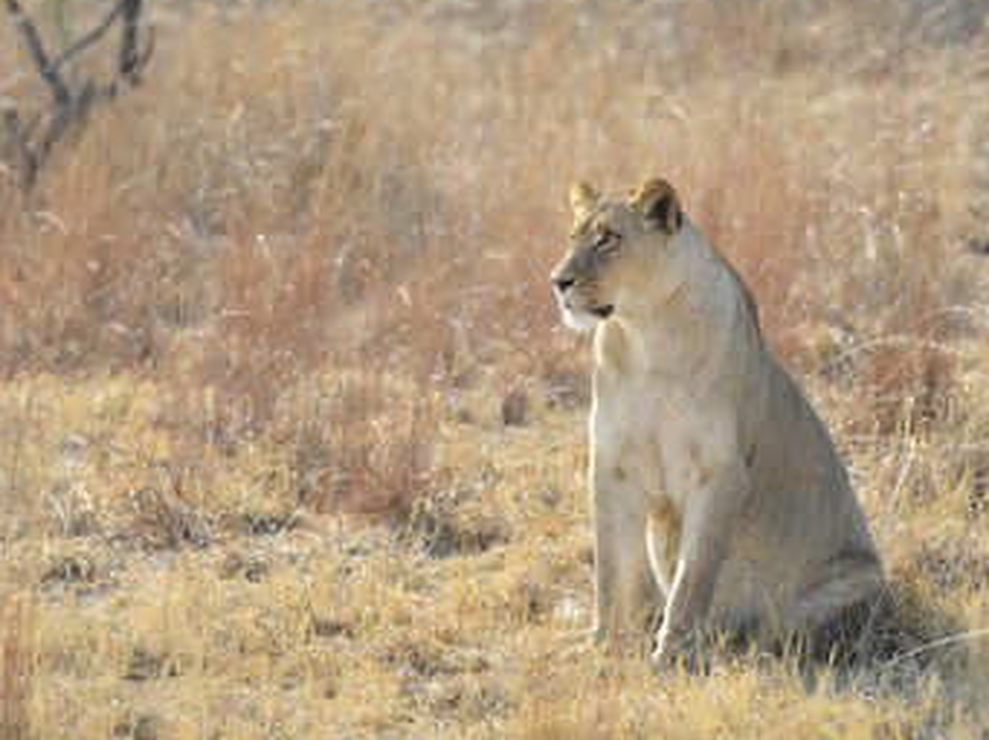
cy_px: 363
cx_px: 441
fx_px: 9475
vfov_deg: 4.5
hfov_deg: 6.0
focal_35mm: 332
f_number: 7.1
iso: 400
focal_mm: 280
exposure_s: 1/640
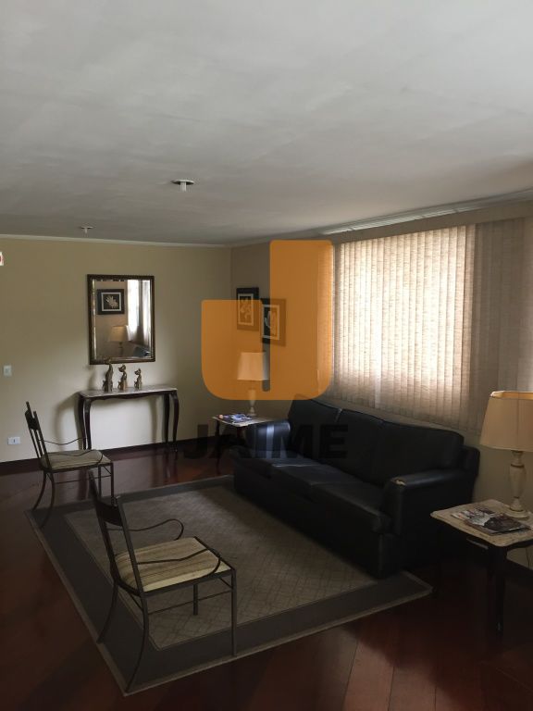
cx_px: 266
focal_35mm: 29
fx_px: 595
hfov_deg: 48.2
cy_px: 356
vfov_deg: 61.7
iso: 100
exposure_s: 1/30
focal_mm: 4.15
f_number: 2.2
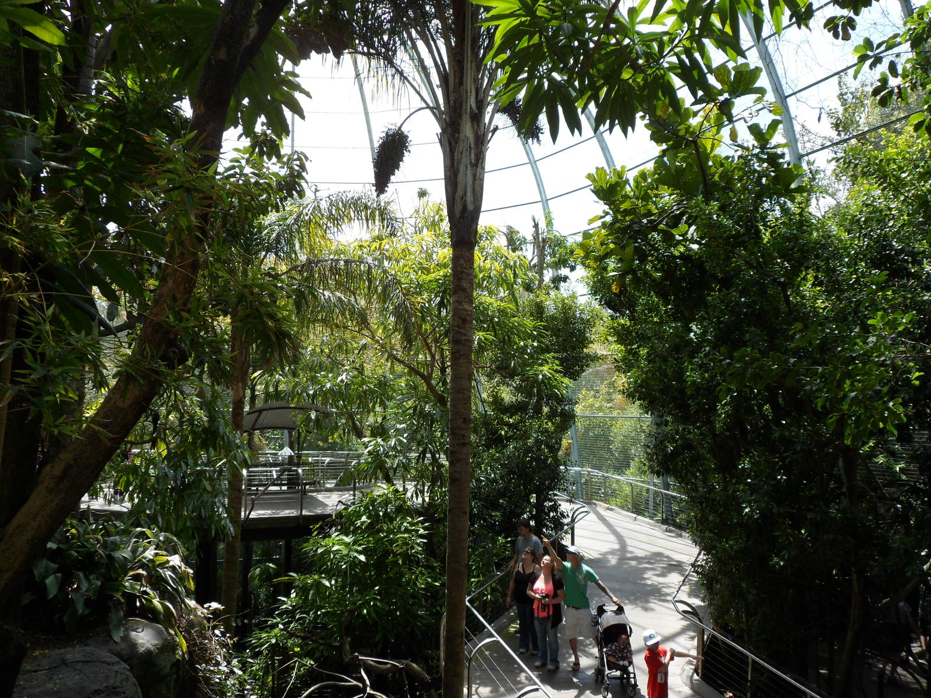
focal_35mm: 27
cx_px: 466
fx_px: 726
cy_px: 349
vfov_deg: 51.4
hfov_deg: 65.3
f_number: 3.3
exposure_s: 1/350
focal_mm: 4.9
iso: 80
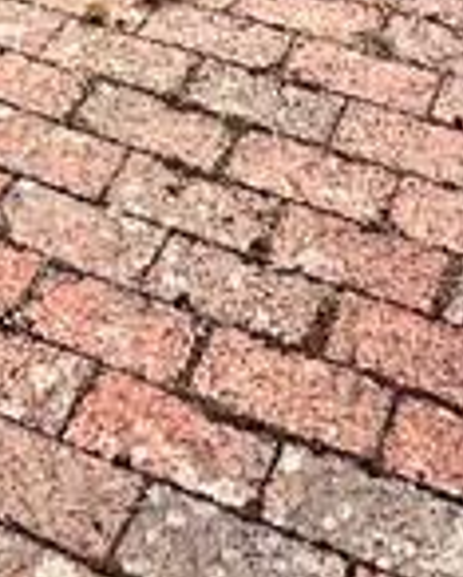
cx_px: 214
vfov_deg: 13.0
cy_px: -937
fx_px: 1643
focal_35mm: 96
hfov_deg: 16.0
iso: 40
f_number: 2.2
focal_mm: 2.22
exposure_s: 1/485
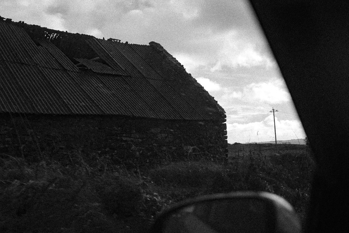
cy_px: 116
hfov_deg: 47.4
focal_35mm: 41
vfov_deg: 32.6
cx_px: 174
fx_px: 397
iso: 200
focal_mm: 27
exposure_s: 1/3800
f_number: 2.8
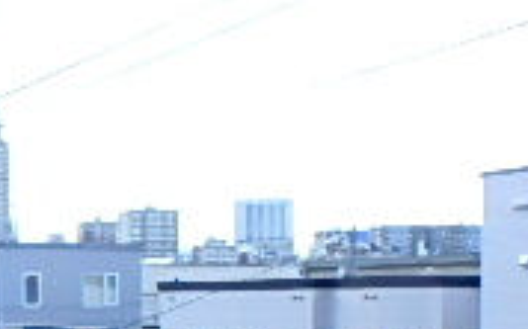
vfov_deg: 15.9
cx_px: -86
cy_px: 350
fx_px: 1150
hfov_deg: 23.8
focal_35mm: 80
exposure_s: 1/320
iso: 125
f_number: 3.5
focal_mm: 3.7
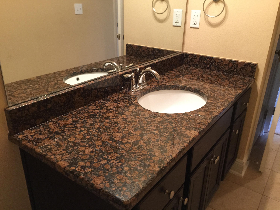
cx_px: 140
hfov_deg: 61.7
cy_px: 105
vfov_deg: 48.2
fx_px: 235
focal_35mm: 29
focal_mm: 4.15
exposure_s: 1/10
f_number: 2.2
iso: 125
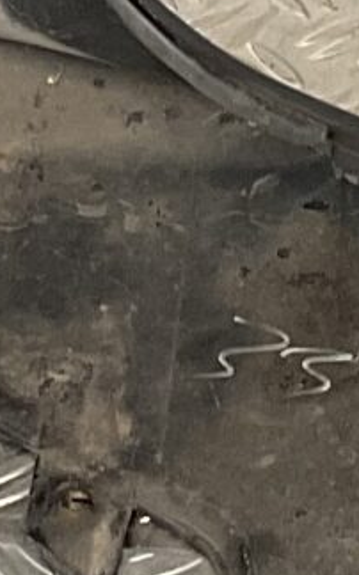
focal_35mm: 243
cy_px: 0
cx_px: 464
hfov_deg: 5.4
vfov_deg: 8.6
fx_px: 3811
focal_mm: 3
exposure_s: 1/100
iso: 64
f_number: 1.8
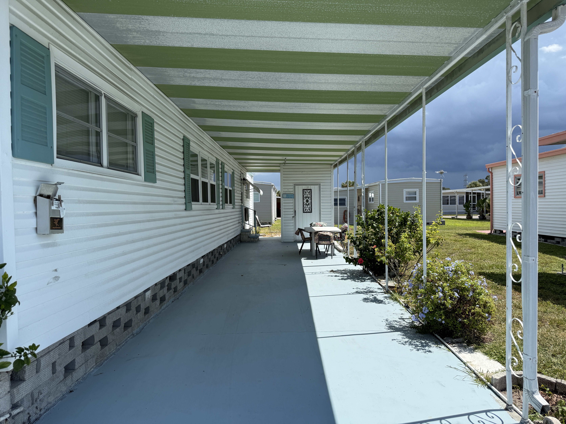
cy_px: 212
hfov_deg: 71.6
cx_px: 283
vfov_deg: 56.8
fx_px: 392
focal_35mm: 24
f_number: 1.78
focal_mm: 6.76
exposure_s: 1/4405
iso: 80
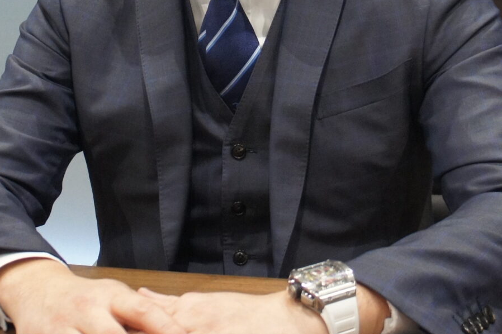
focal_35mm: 77
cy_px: 4
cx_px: 255
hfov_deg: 26.3
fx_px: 1073
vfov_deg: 17.3
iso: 1600
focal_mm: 18
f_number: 3.5
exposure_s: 1/80
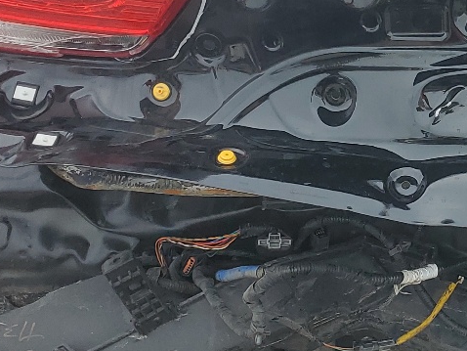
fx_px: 1174
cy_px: 108
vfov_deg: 16.9
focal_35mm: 87
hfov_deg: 21.4
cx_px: 503
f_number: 1.5
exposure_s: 1/667
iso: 50
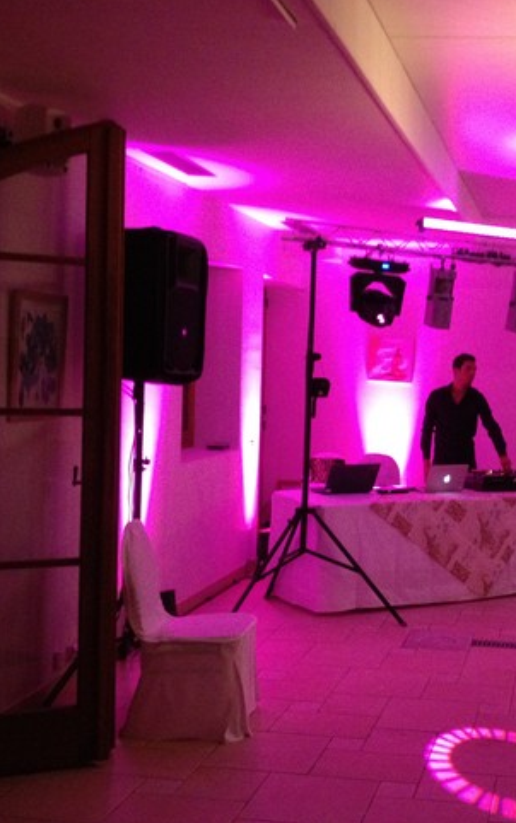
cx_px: 456
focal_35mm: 50
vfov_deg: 40.3
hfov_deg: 25.2
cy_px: 412
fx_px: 1123
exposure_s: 1/17
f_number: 2.4
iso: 400
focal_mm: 4.28
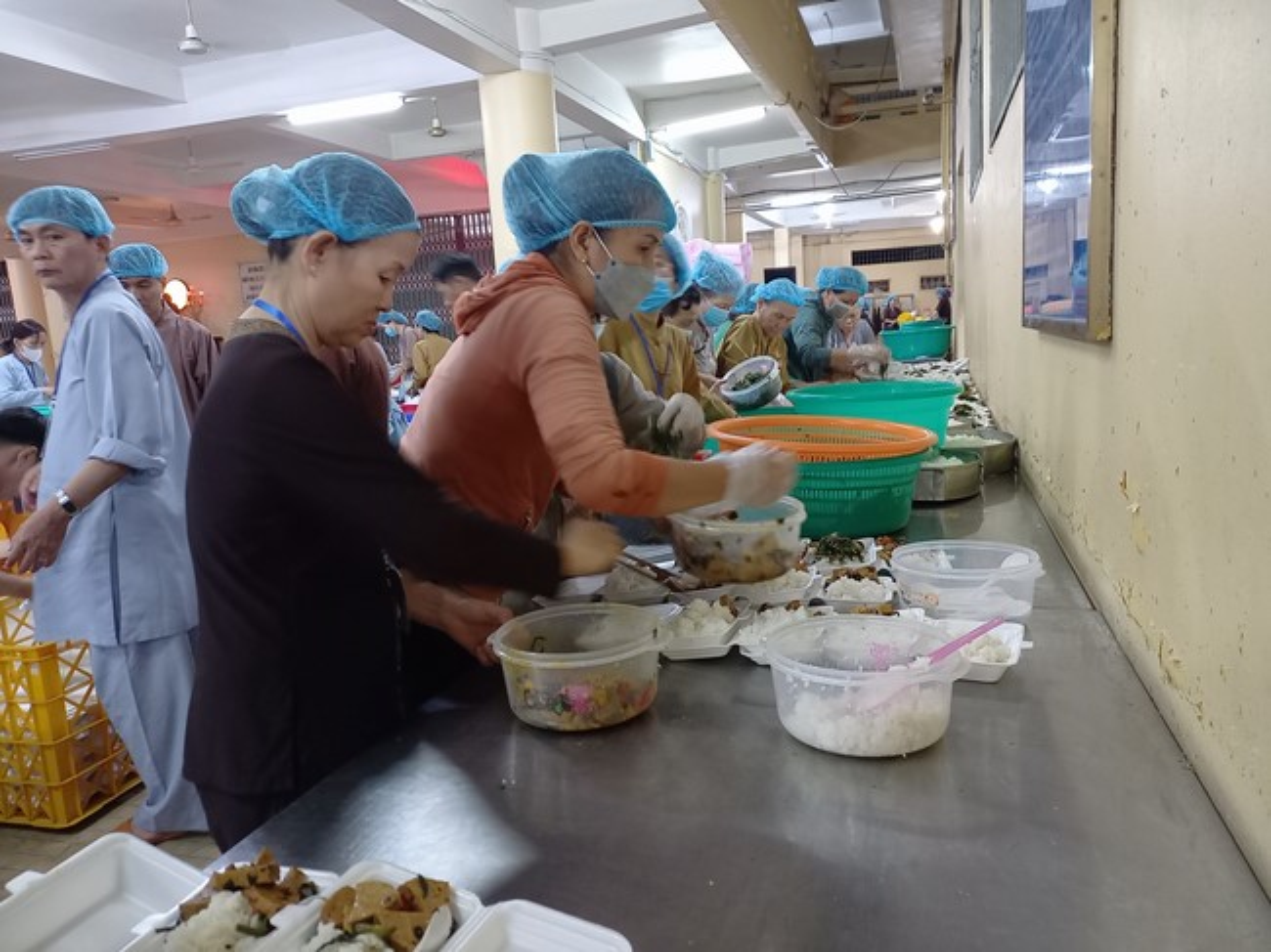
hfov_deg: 69.4
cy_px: 476
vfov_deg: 54.8
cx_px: 636
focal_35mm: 25
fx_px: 918
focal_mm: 4.65
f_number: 1.8
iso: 800
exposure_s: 1/20
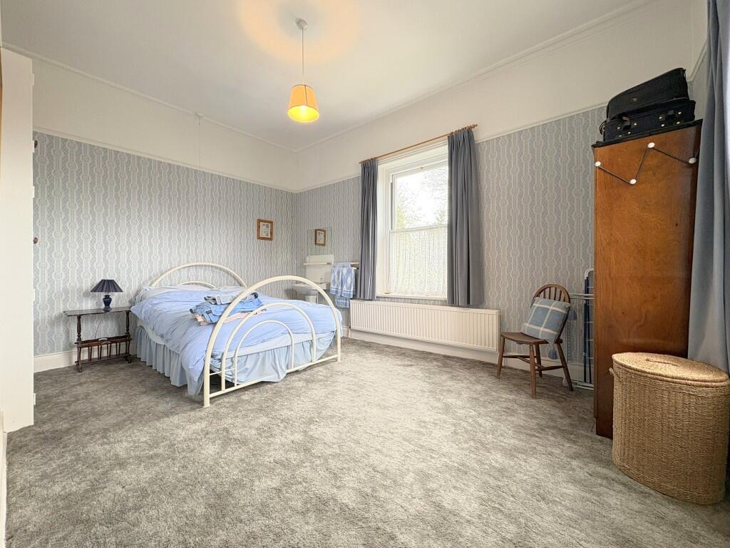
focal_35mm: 14
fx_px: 295
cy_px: 274
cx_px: 365
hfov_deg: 102.1
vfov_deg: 85.7
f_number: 2.2
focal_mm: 2.22
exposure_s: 1/100
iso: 160
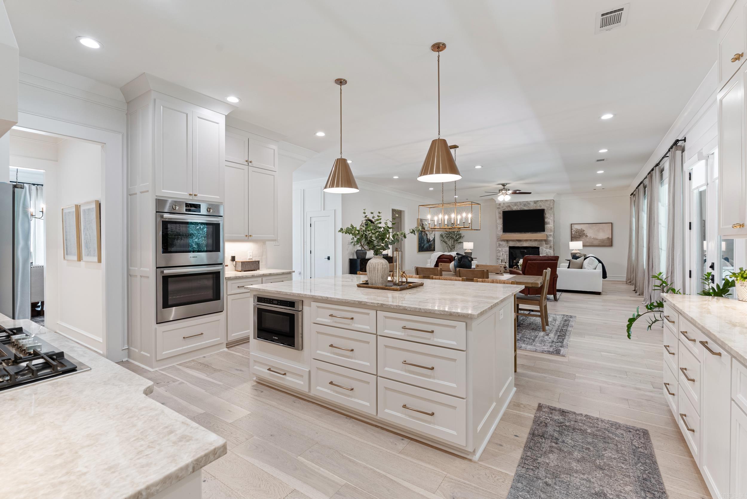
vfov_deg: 73.8
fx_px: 332
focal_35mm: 16
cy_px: 250
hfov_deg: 96.7
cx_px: 374
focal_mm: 16
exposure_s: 1/1.25
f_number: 9
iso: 250
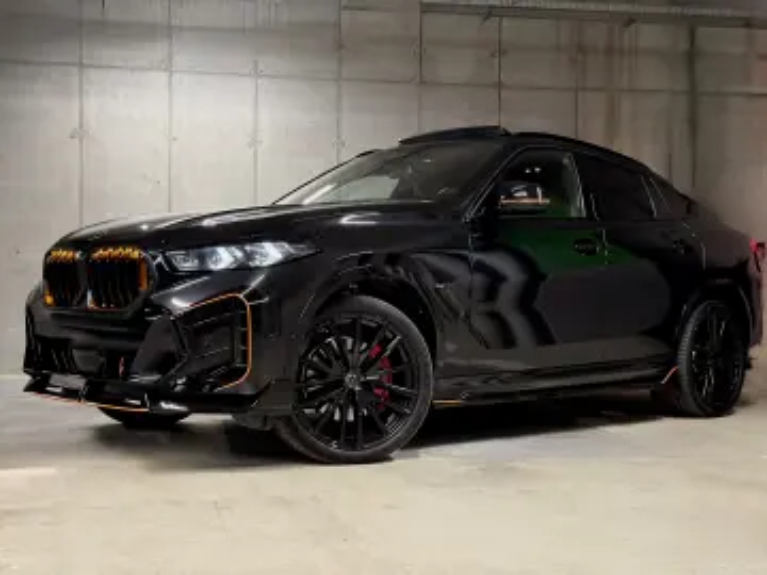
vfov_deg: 30.3
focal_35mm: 48
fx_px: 1064
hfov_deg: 39.7
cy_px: 288
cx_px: 384
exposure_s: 1/121
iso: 800
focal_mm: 6.76
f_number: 1.78
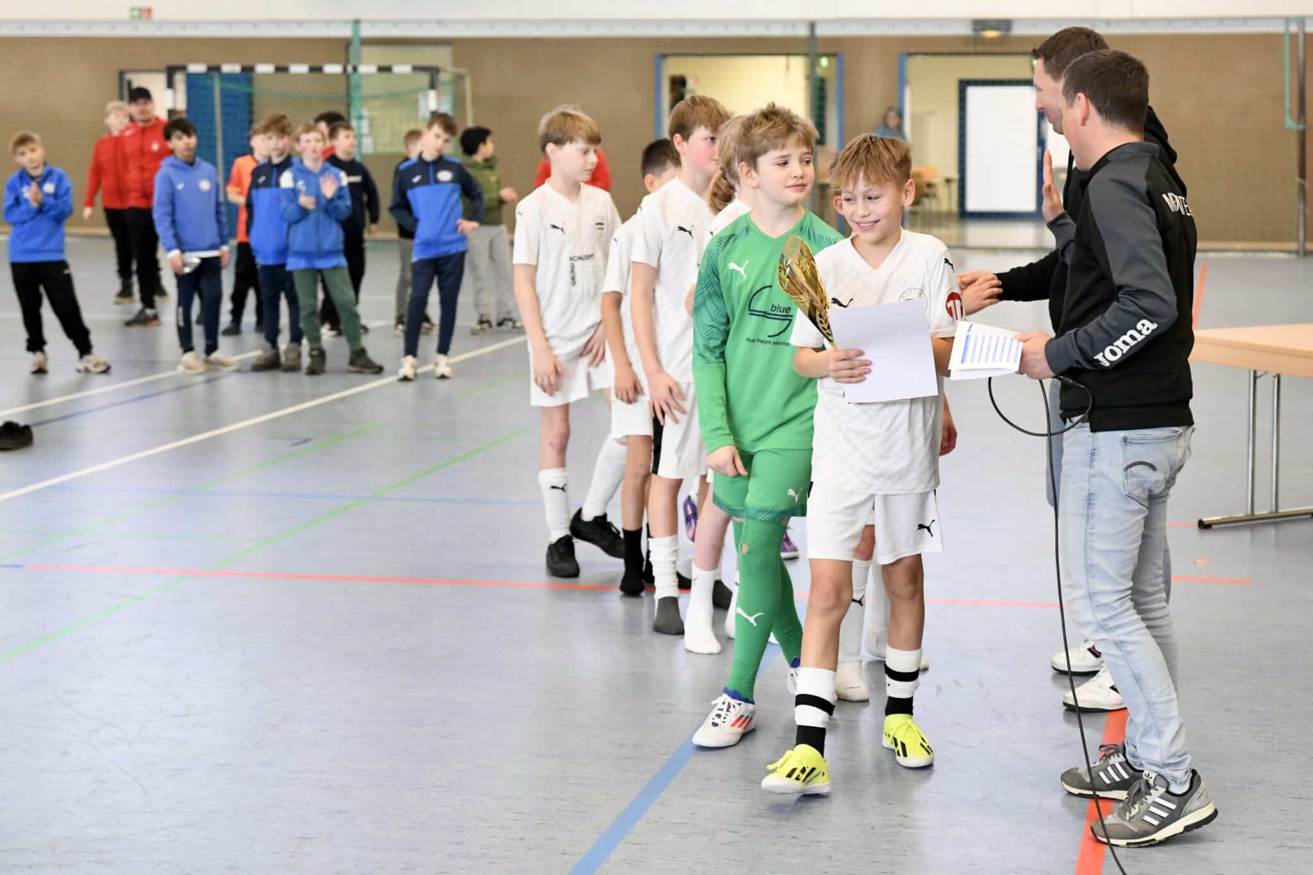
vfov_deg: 28.1
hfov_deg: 41.1
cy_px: 438
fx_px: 1750
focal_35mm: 48
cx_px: 656
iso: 5000
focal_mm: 48
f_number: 2.8
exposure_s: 1/800
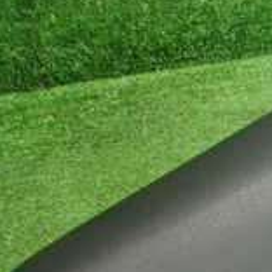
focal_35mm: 102
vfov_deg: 16.8
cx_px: 310
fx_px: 907
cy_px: 242
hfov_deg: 16.5
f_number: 2.3
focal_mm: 5.4
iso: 800
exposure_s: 1/125
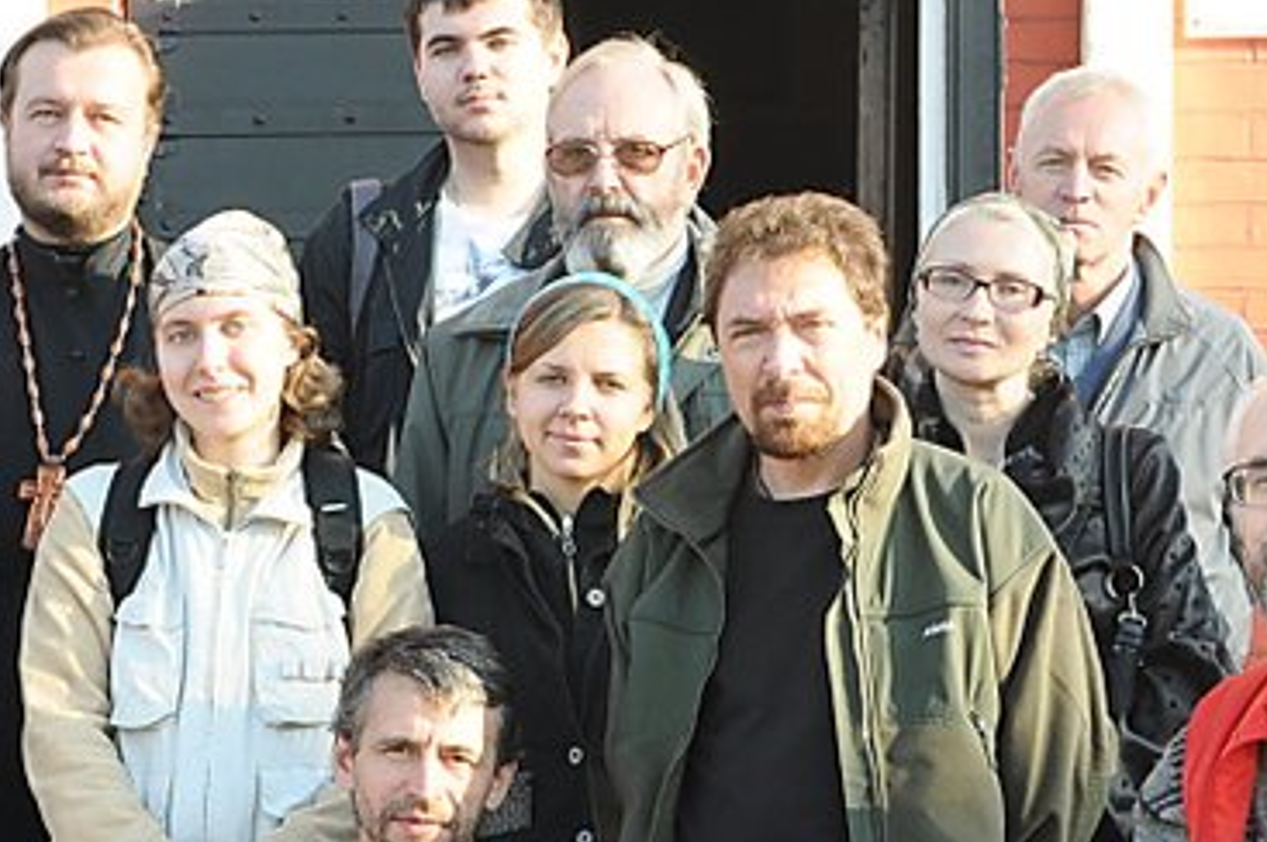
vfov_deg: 9.3
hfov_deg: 14.0
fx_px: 5148
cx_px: 414
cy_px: 801
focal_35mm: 146
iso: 400
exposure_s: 1/160
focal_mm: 35
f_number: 8
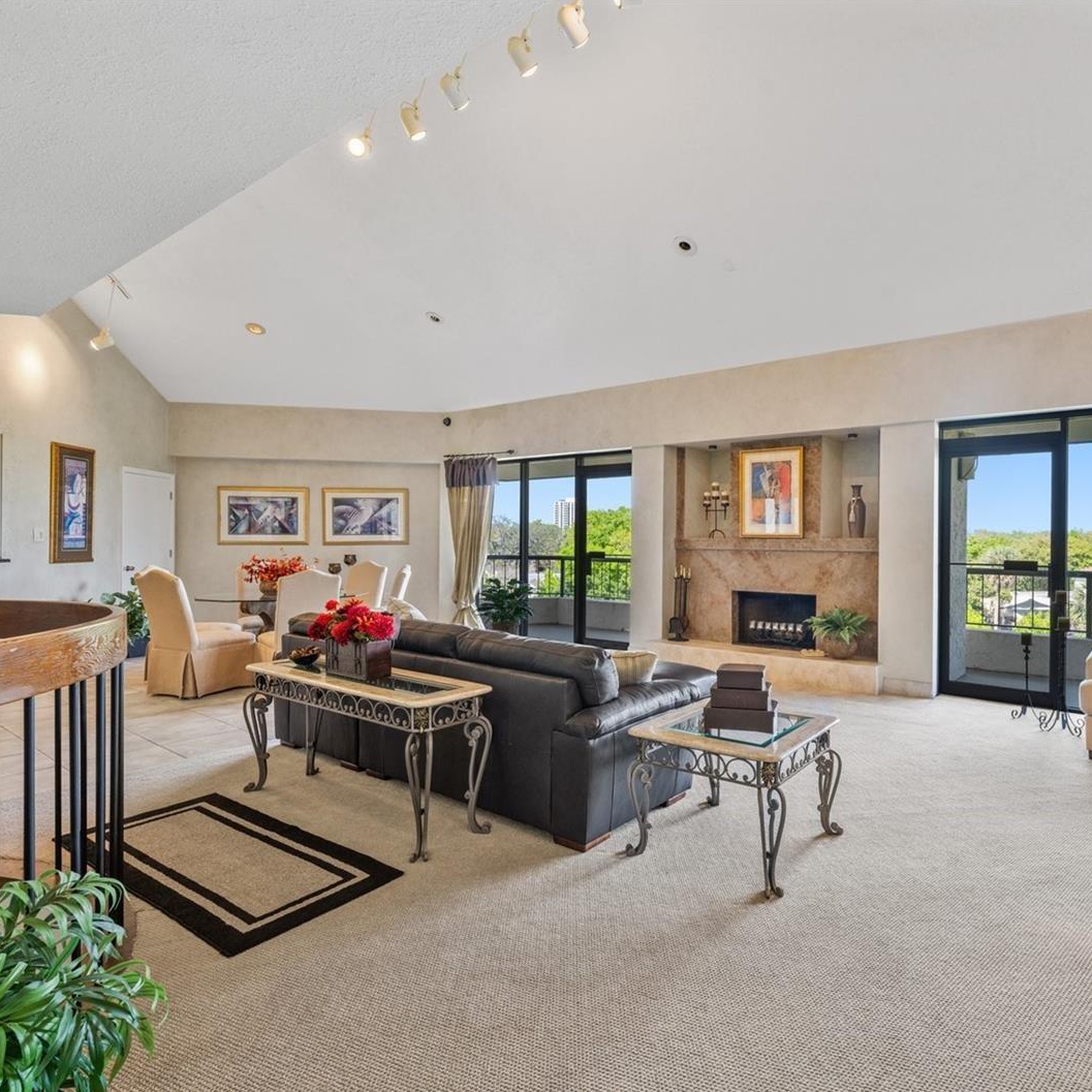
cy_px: 548
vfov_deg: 80.7
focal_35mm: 18
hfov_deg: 78.7
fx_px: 642
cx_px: 708
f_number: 8
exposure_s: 1/10
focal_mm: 14
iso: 400
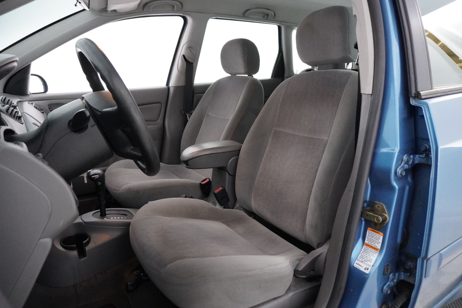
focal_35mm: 24
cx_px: 231
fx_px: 308
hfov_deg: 73.7
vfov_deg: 53.1
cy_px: 154
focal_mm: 16
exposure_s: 1/125
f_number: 3.5
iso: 6400
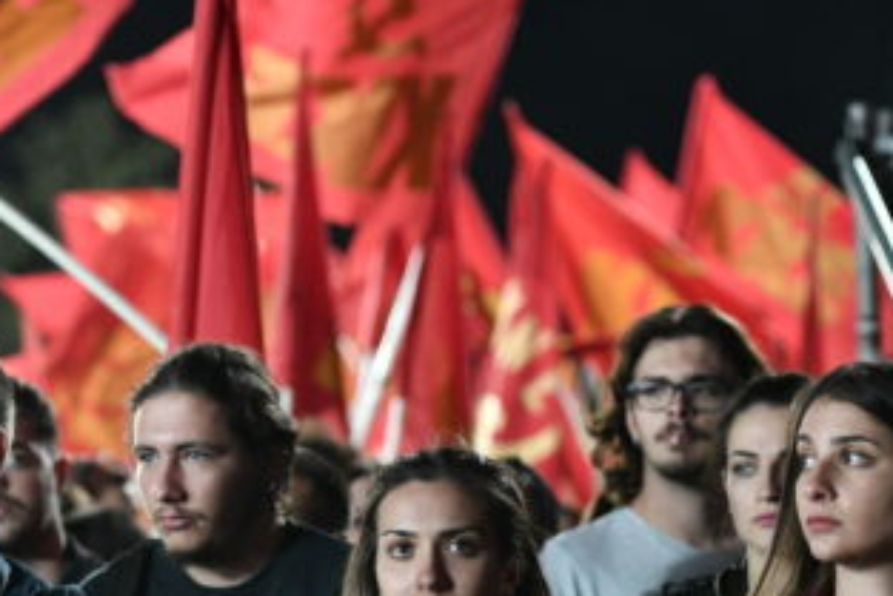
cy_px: 529
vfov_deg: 7.5
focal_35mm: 184
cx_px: 511
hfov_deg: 11.2
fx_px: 4566
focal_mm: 90
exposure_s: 1/400
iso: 2000
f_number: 3.2
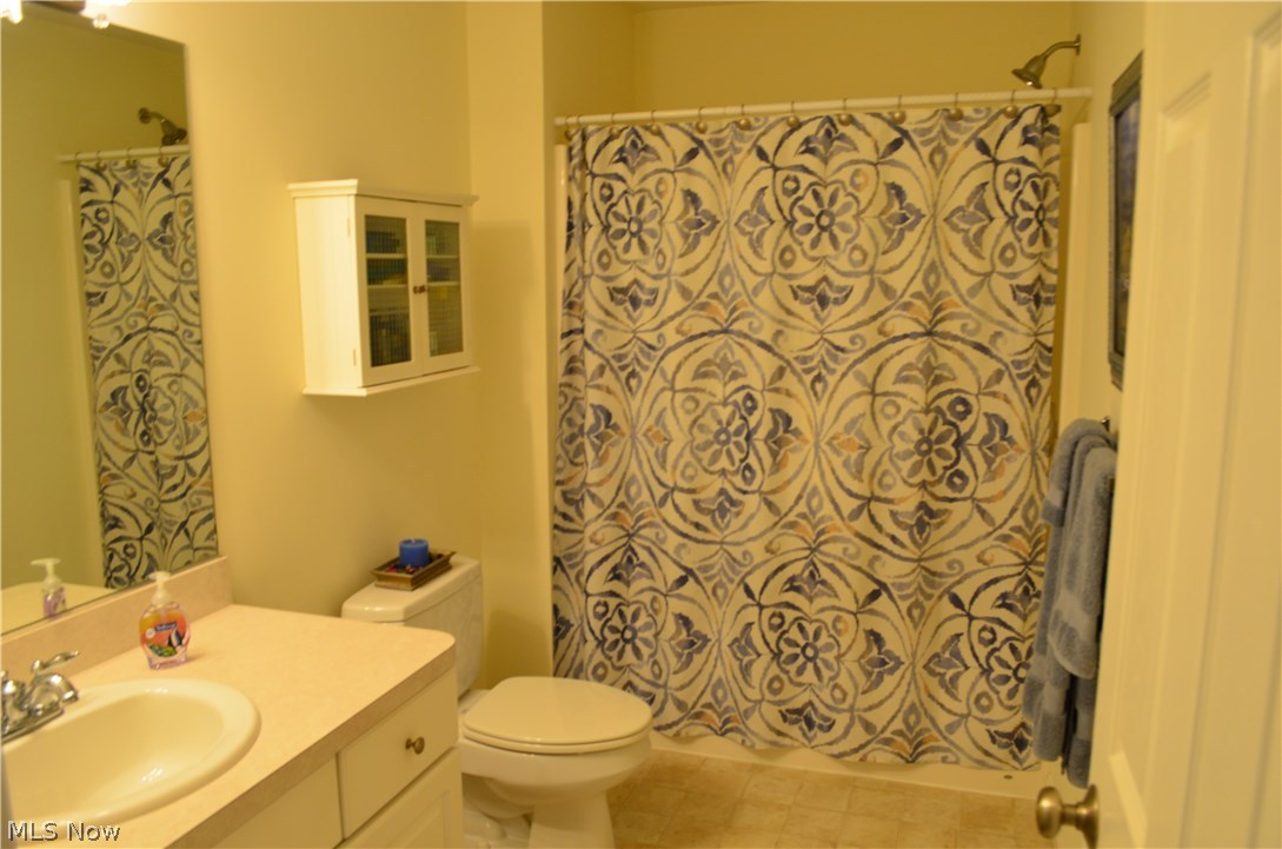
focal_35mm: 27
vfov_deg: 47.7
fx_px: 959
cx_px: 641
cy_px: 424
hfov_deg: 67.5
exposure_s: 1/15
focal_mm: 18
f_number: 8
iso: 450
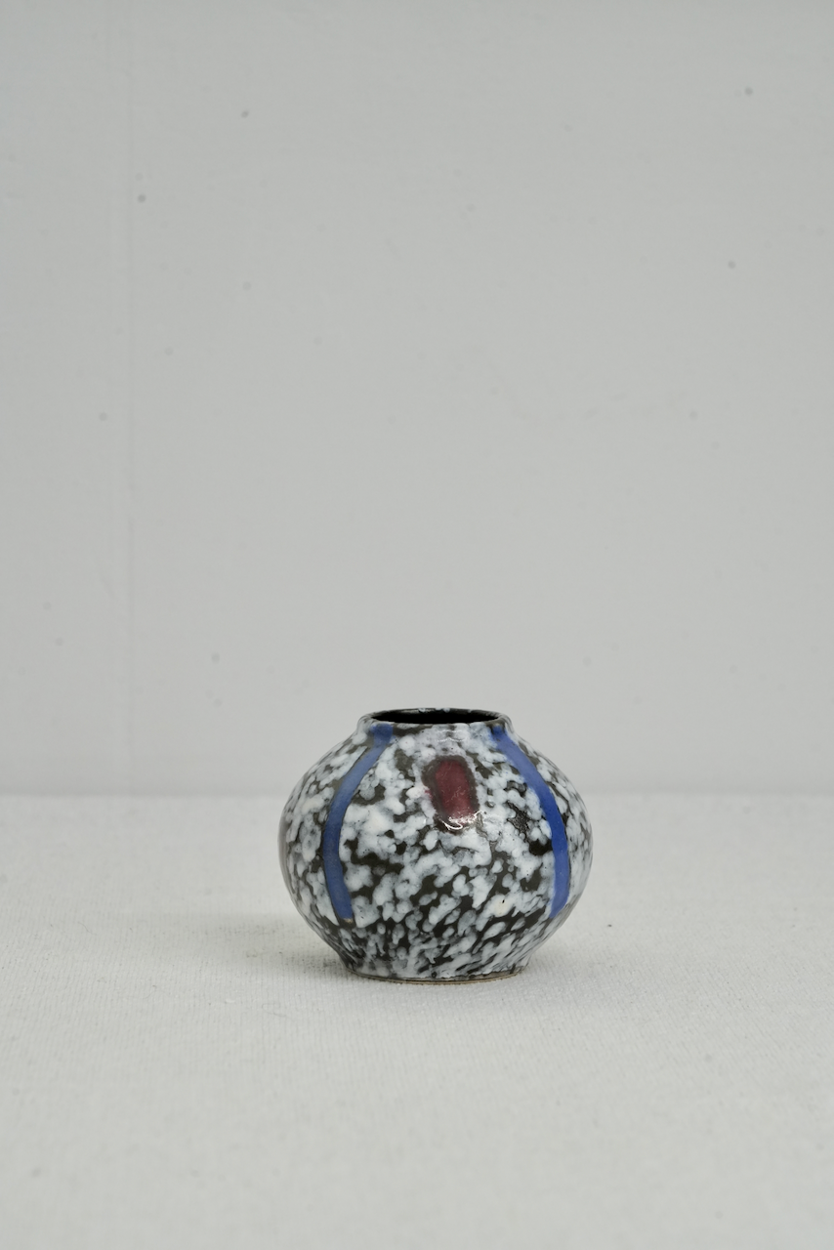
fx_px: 3473
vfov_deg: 20.4
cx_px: 417
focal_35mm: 100
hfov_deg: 13.7
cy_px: 625
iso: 2500
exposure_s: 1/40
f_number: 13
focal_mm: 100
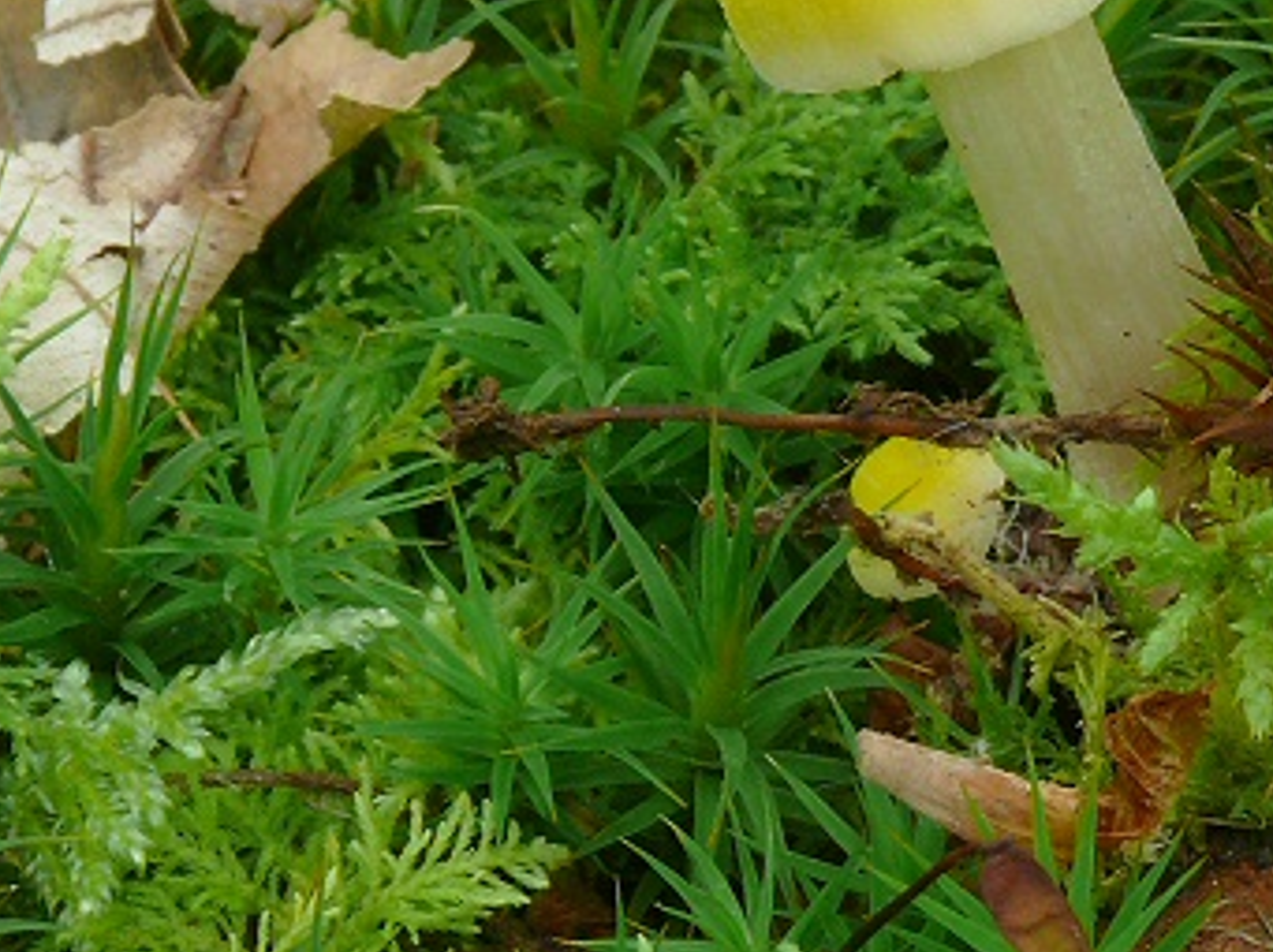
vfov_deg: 5.0
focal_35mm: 296
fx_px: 10874
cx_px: 1038
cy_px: -101
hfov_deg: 6.7
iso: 100
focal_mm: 26.6
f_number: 11
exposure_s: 1/5
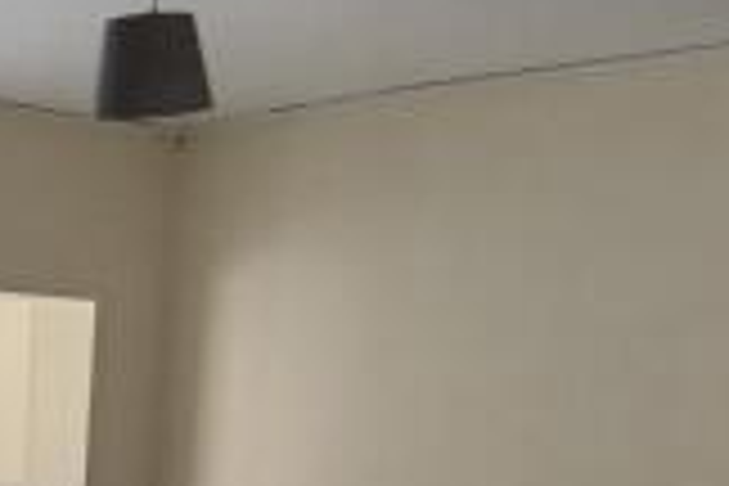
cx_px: -74
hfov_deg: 28.2
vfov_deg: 19.7
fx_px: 1316
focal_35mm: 65
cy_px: 583
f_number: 1.78
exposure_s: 1/60
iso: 250
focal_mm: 6.76
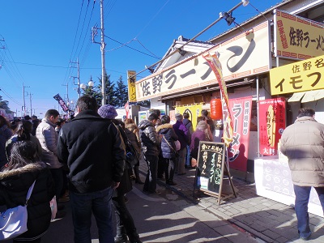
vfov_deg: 58.9
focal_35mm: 23
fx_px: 215
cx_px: 162
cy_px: 122
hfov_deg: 73.9
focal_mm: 5
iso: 200
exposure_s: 1/200
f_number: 8
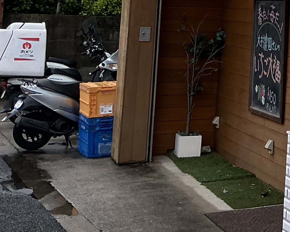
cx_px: 407
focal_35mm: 96
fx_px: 824
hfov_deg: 18.2
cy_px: -42
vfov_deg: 15.5
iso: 20
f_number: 1.8
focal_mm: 3
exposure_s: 1/155
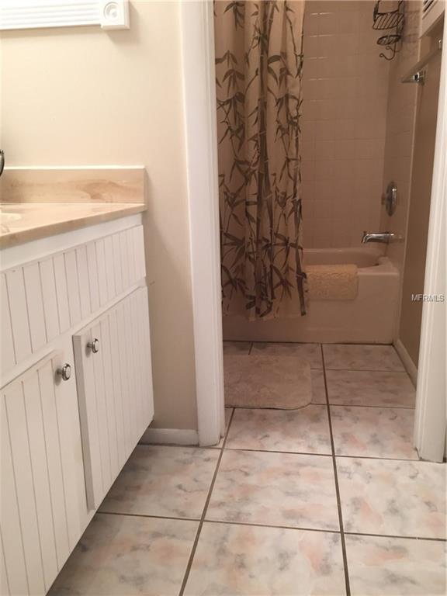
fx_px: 499
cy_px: 298
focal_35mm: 29
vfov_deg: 61.7
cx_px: 224
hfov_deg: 48.2
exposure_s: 1/30
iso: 64
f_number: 2.2
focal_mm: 4.15
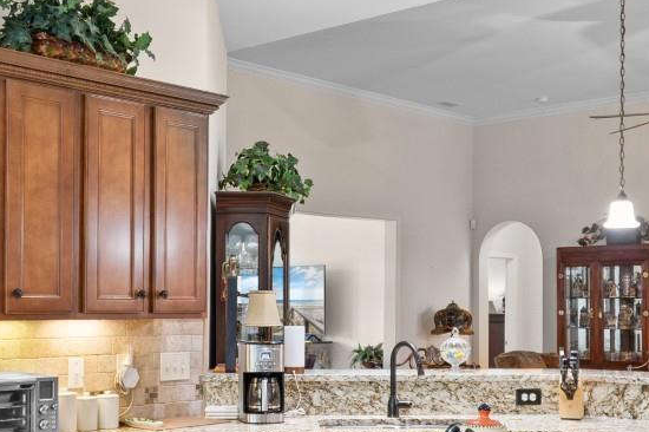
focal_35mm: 56
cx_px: 307
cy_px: 282
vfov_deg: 24.1
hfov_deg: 35.6
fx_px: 1009
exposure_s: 1/1.25
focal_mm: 13
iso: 100
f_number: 4.8
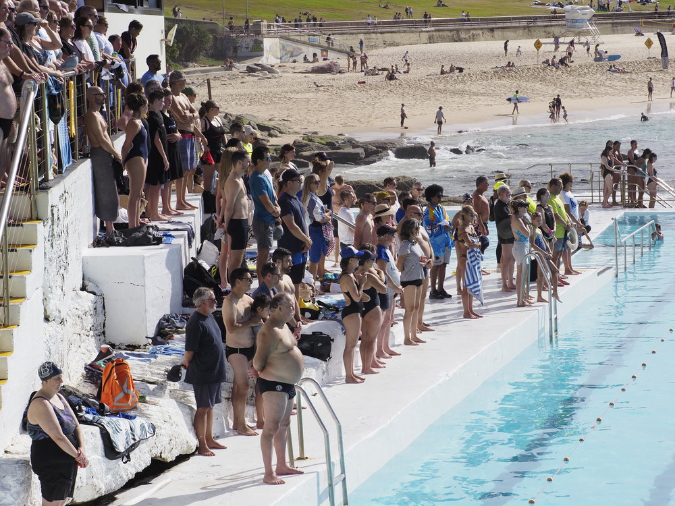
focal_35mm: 114
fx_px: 2223
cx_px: 338
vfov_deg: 13.0
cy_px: 253
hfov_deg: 17.3
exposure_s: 1/320
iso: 200
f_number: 11
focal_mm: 57
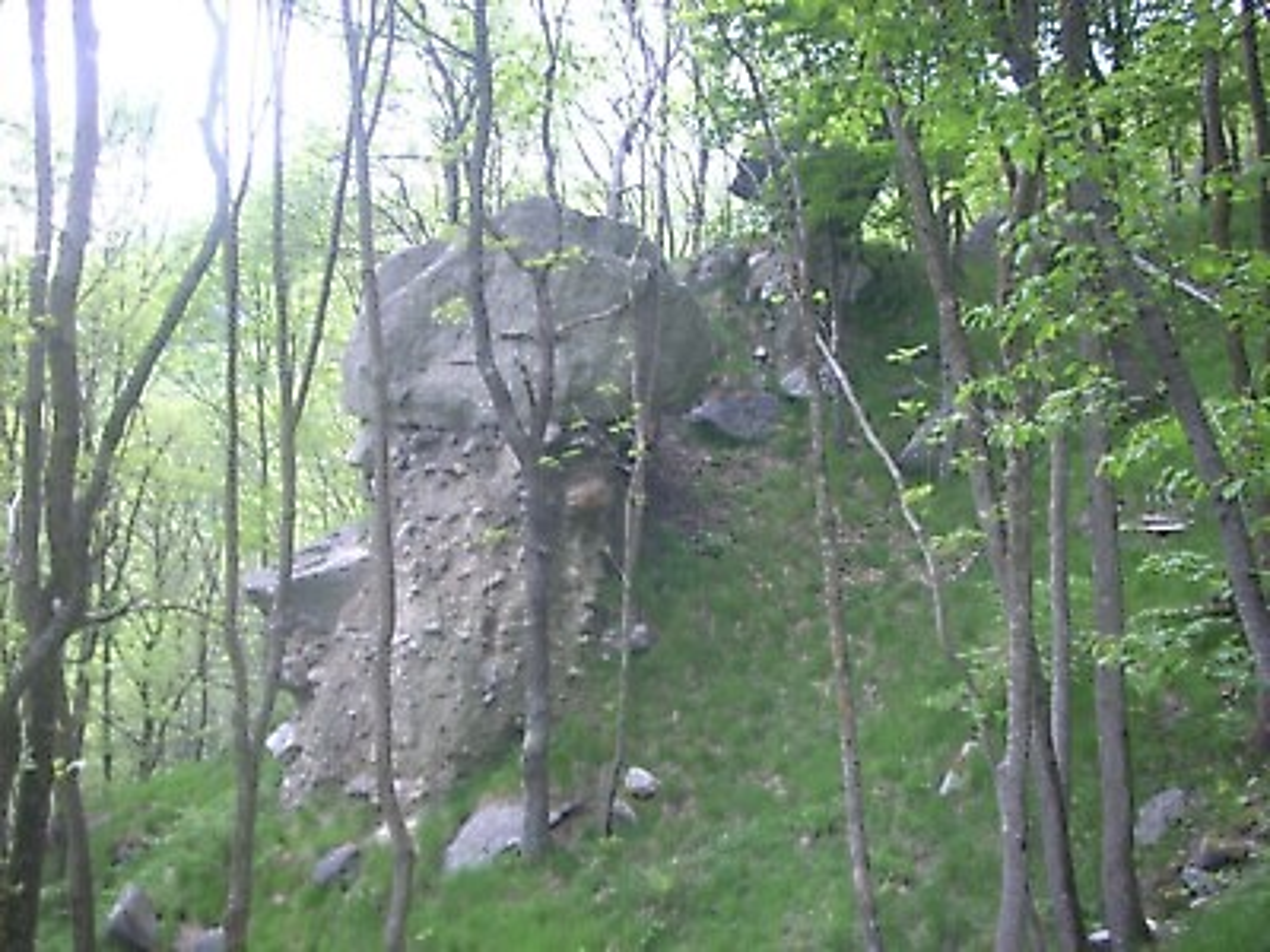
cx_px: 635
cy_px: 476
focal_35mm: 37
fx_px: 1357
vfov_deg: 38.7
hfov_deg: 50.1
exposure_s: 1/30
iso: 64
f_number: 2.8
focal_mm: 6.2
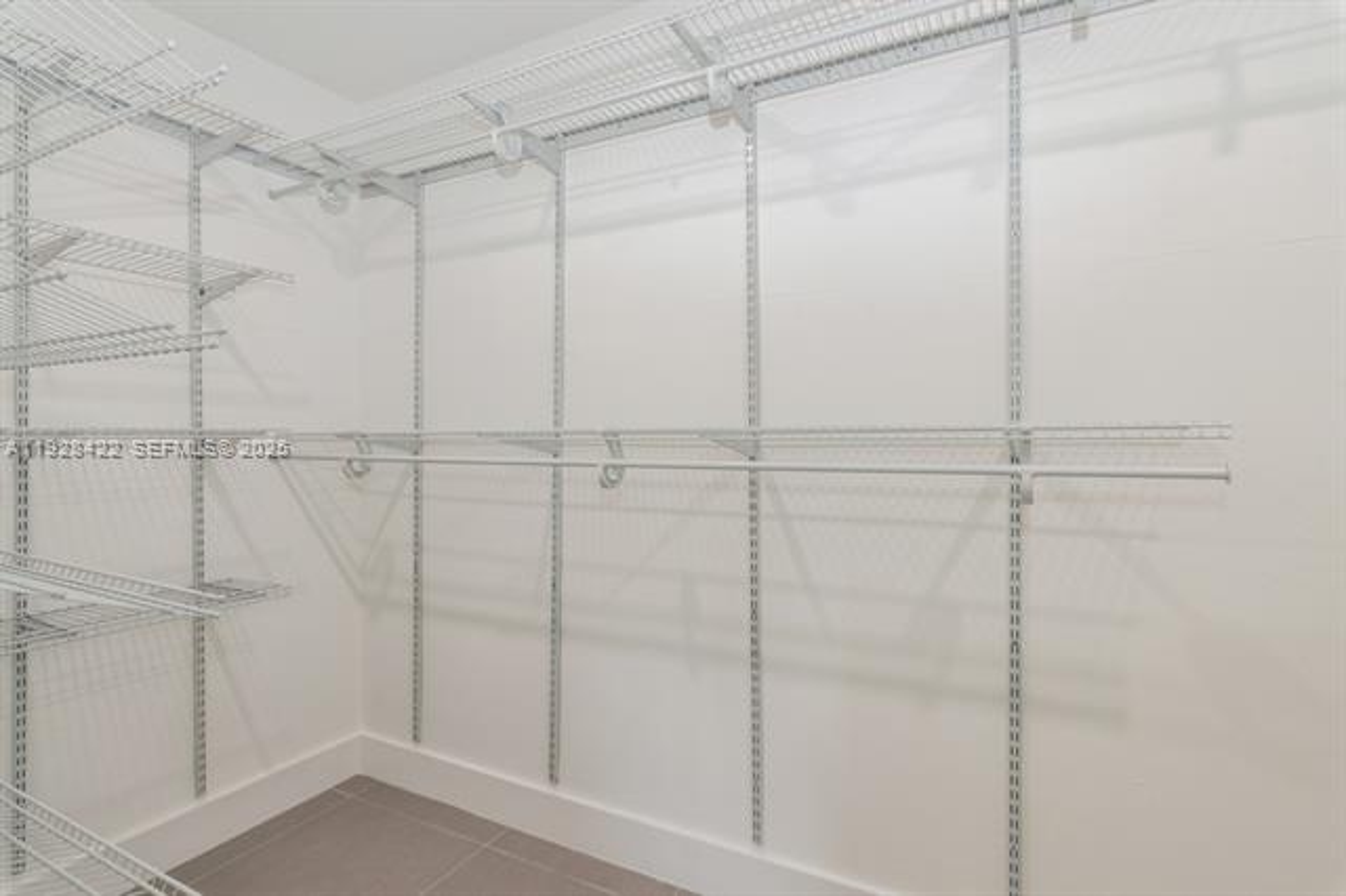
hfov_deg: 93.3
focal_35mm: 17
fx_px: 635
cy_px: 448
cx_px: 673
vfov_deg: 70.4
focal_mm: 17
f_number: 8
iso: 200
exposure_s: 1/8
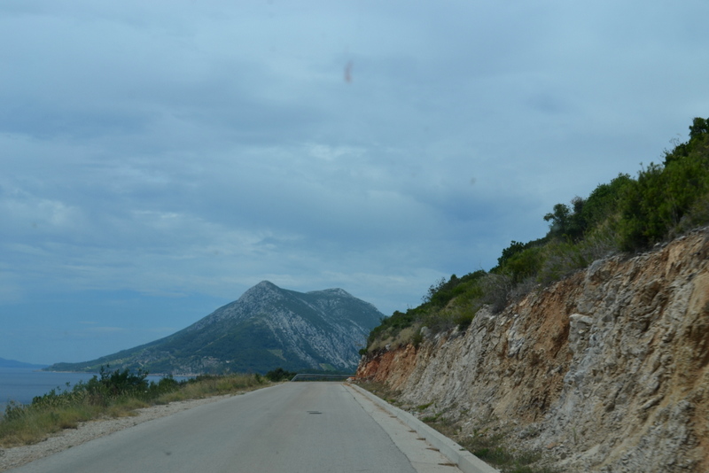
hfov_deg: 46.4
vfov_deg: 31.9
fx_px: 827
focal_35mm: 42
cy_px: 236
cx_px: 354
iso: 100
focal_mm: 28
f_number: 8
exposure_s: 1/250
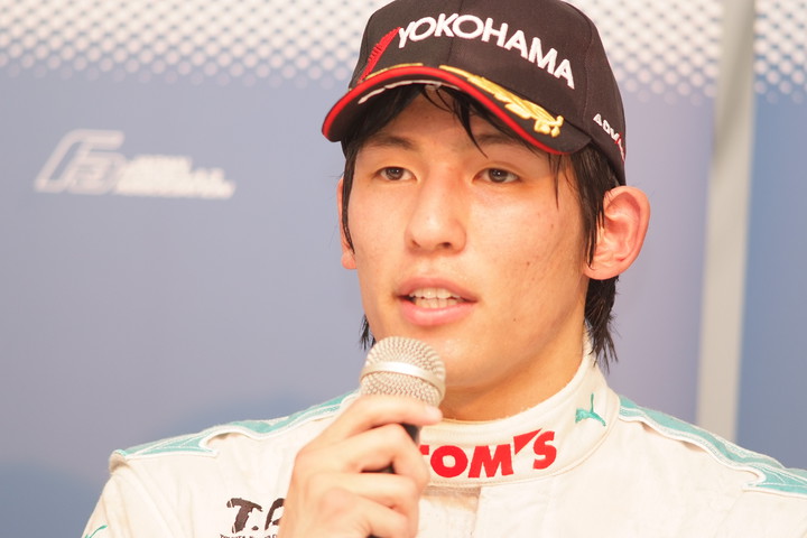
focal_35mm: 270
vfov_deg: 5.1
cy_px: 269
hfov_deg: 7.6
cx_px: 404
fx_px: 6052
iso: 400
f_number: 2.8
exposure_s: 1/125
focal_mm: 180
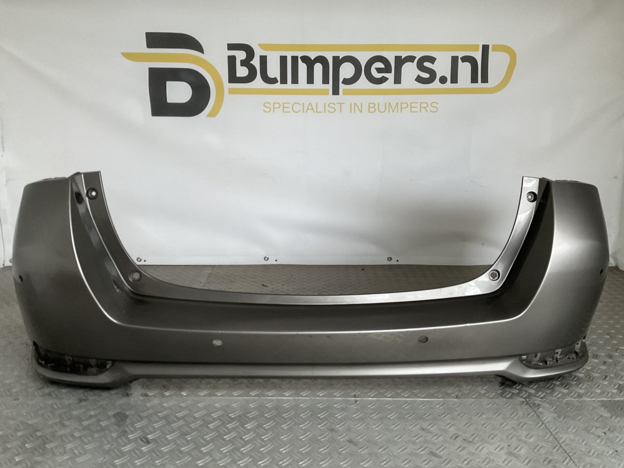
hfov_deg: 61.7
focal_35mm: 29
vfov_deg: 48.2
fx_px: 523
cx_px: 312
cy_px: 234
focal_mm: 3
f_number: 1.8
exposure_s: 1/40
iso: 200
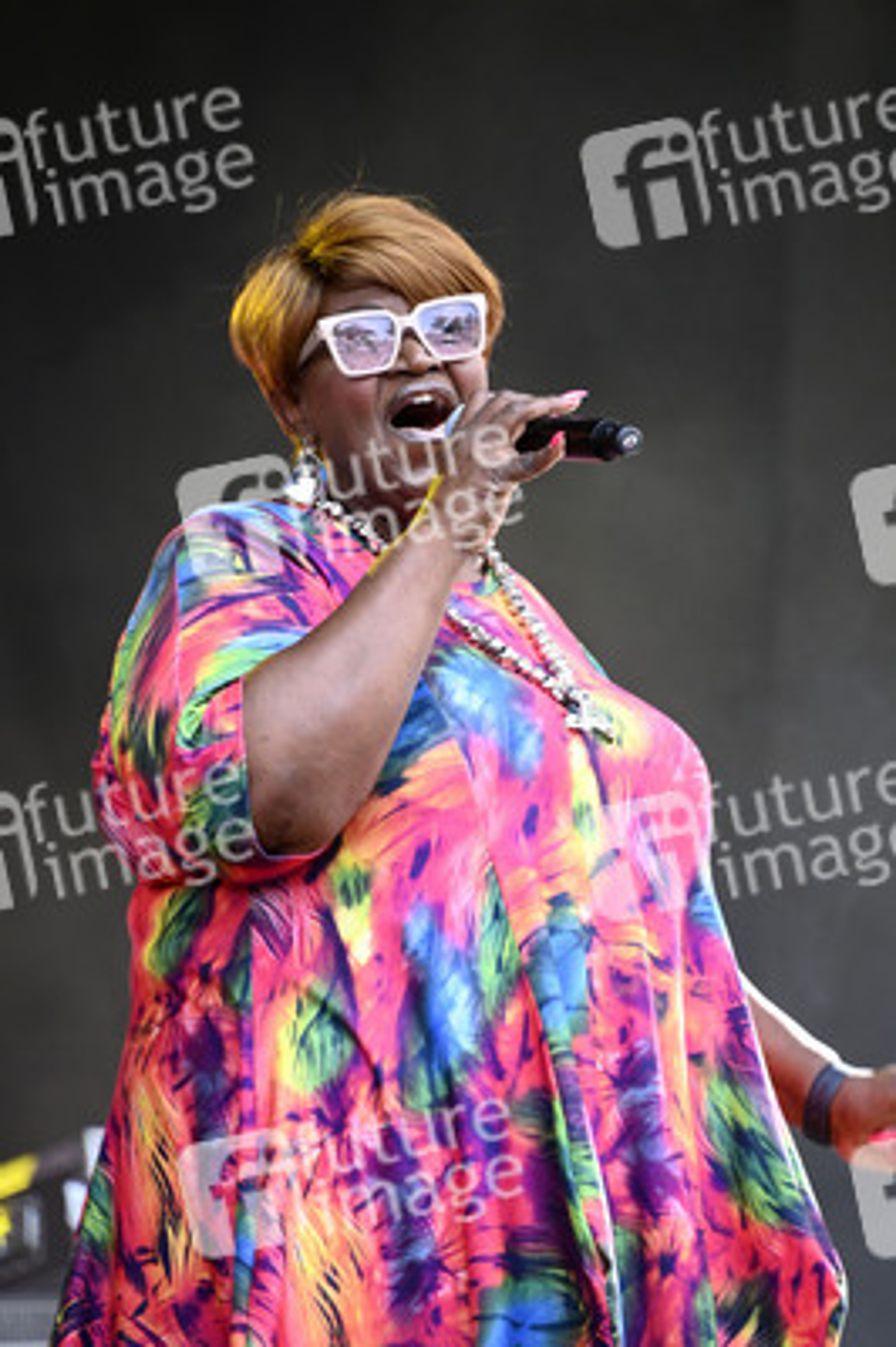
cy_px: 674
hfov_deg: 4.6
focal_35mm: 300
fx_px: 11219
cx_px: 448
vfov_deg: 6.9
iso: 640
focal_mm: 300
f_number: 5.6
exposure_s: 1/160
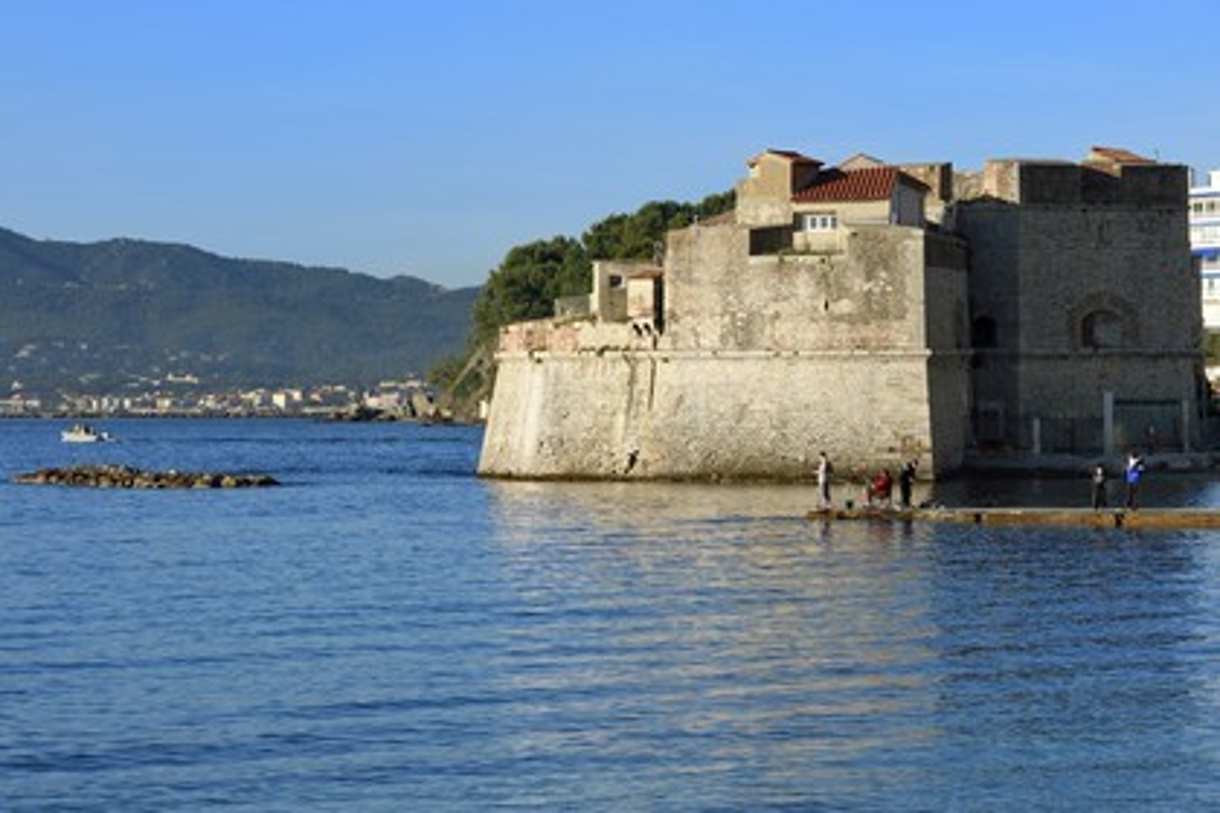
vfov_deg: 9.5
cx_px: 610
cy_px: 406
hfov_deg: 14.2
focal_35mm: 145
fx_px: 4914
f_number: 13
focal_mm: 145
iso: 200
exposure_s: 1/250
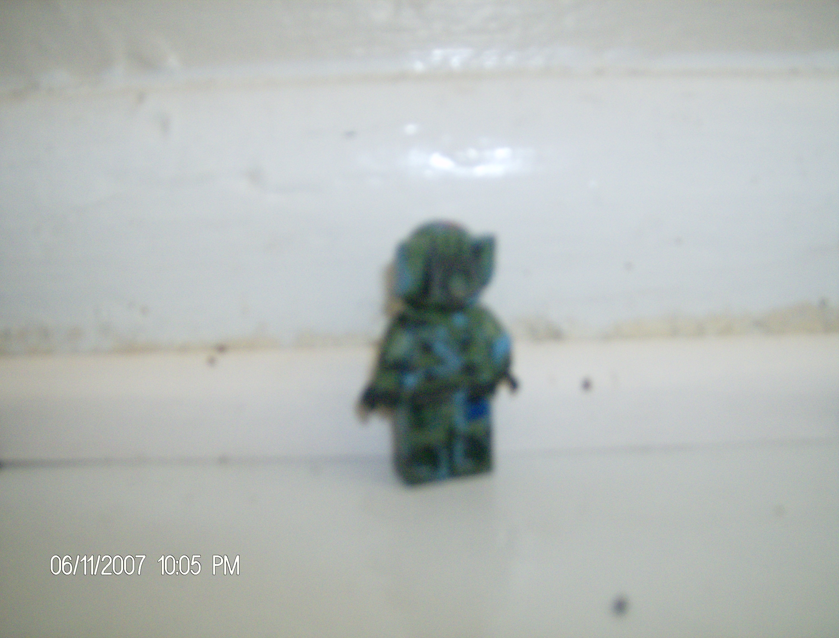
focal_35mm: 36
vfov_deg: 40.0
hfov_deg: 51.1
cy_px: 319
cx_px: 420
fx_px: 877
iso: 200
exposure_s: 1/60
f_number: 2.8
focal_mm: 6
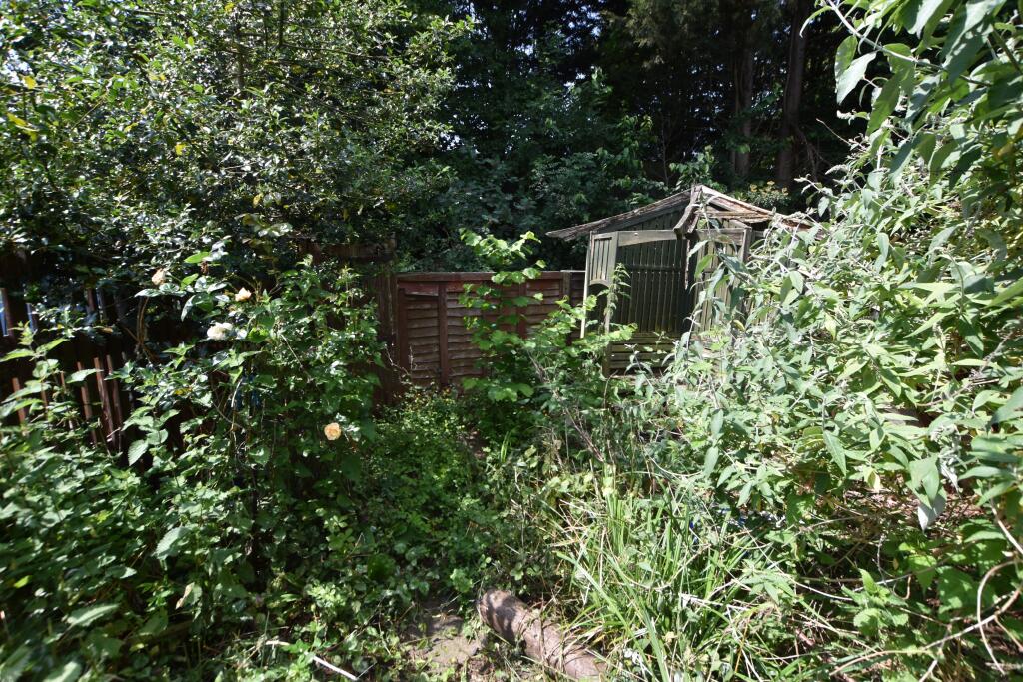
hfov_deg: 100.4
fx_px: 426
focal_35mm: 15
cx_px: 512
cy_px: 341
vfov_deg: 77.3
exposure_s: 1/125
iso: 100
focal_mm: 10
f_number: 5.6
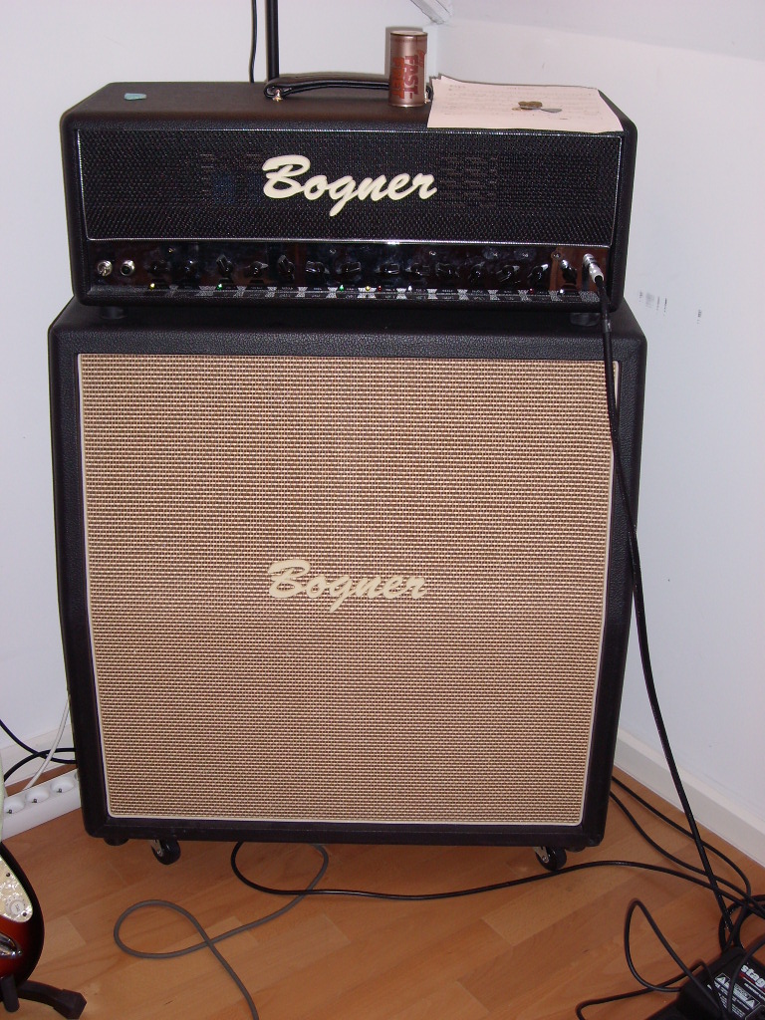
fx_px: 1297
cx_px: 382
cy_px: 510
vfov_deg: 42.9
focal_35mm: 44
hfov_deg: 32.9
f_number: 3.1
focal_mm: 7.43
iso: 50
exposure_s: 1/60
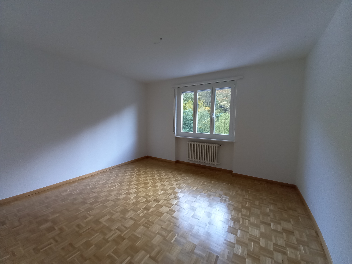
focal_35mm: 13
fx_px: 132
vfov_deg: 89.9
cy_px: 132
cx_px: 176
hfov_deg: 106.2
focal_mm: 1.42
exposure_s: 1/33.3
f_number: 2.2
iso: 160
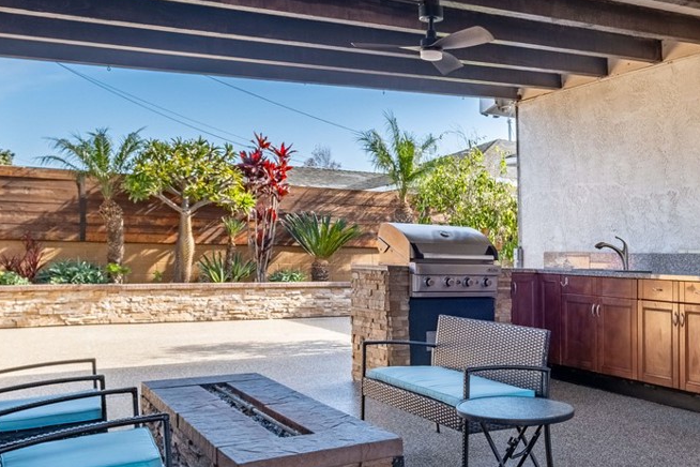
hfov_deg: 52.5
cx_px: 440
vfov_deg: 36.9
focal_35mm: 36
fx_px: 700
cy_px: 251
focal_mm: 15.1
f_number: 8
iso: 400
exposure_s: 1/950
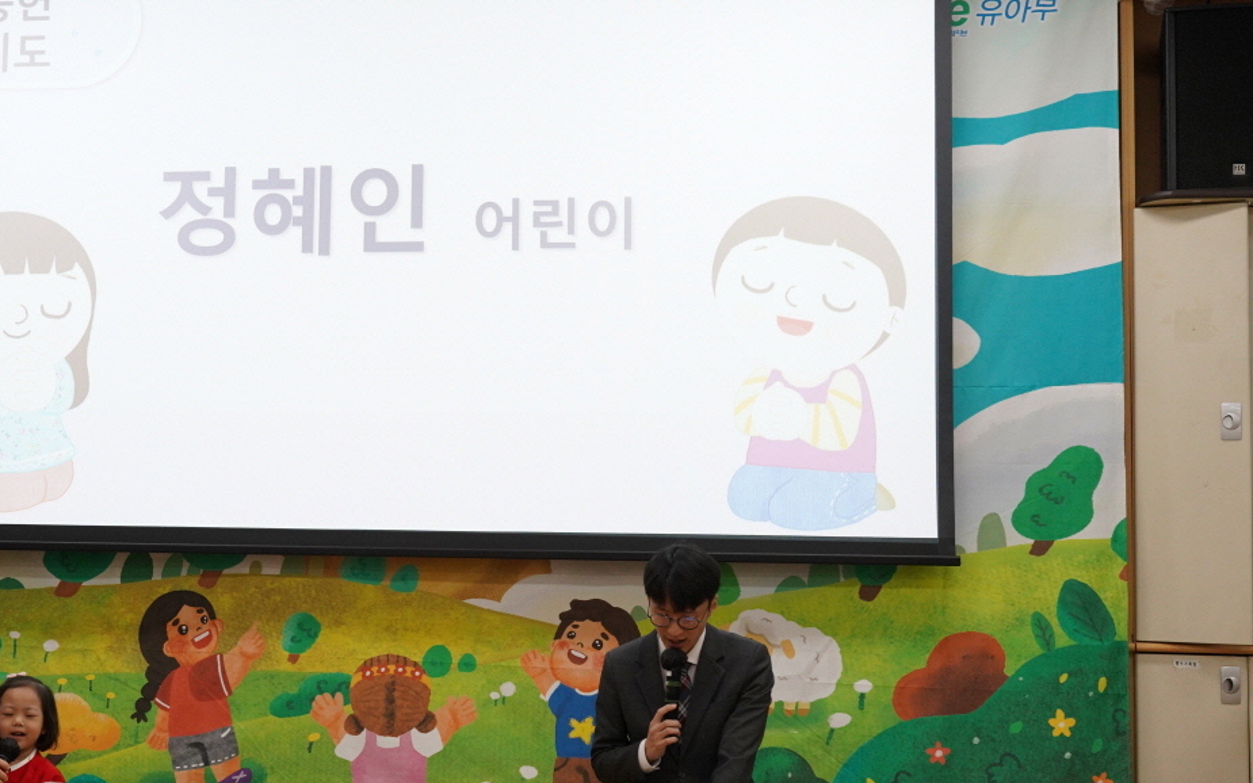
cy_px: 446
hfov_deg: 37.7
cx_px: 398
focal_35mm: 53
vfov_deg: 24.4
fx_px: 1810
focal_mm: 37
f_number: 5.6
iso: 2500
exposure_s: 1/200
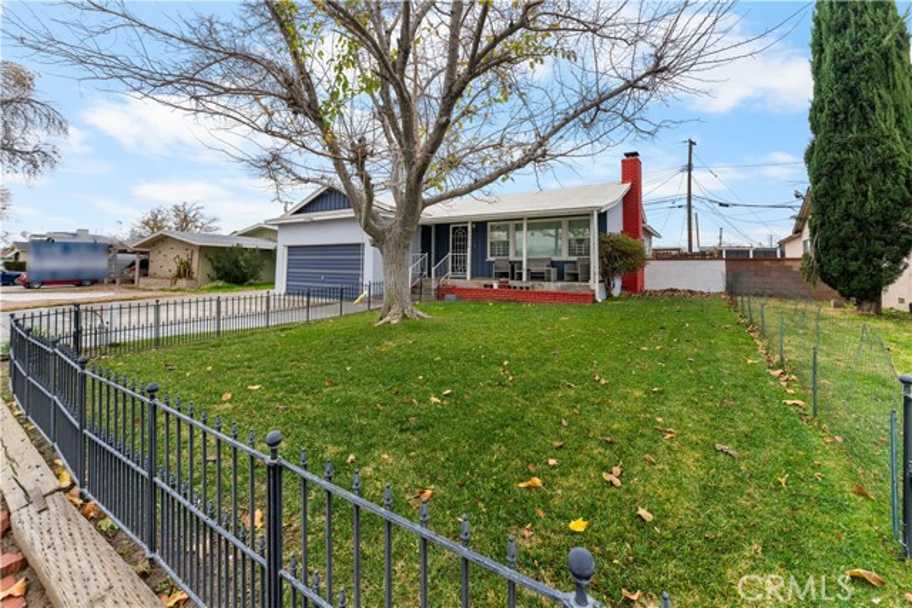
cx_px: 456
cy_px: 304
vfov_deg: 81.2
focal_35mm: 14
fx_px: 355
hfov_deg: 104.2
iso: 640
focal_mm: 14
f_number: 4
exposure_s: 1/160
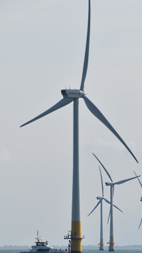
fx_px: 2249
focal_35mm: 336
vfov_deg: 6.4
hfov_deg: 3.6
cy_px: 134
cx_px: 76
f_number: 9
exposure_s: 1/1250
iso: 200
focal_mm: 175
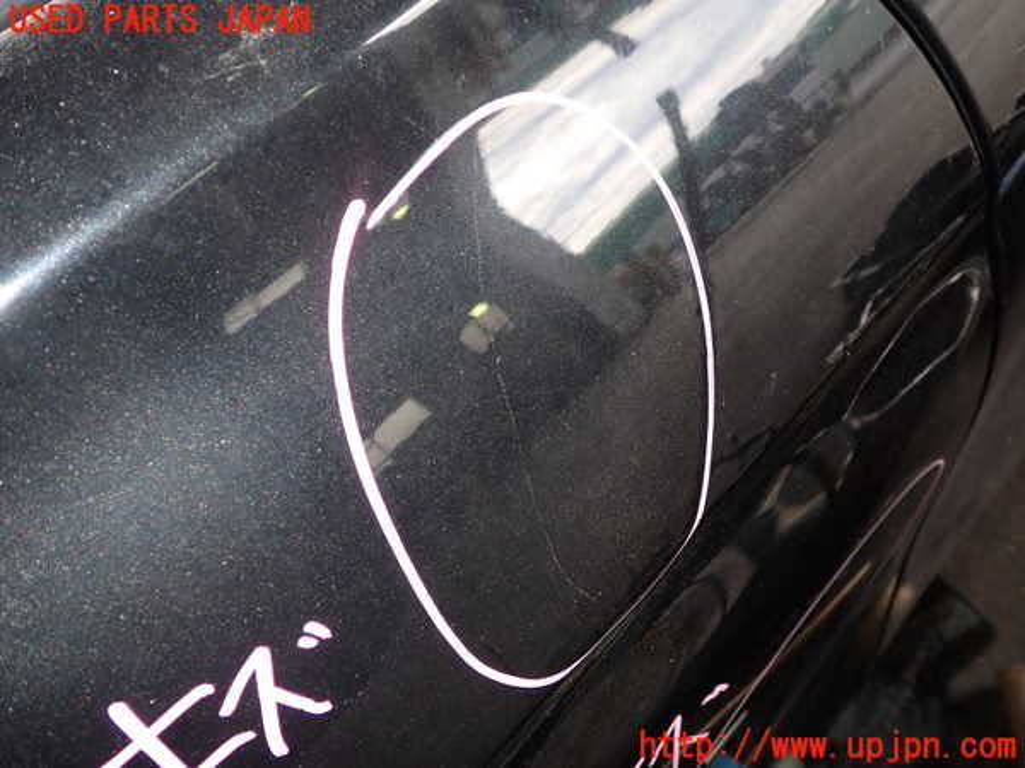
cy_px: 384
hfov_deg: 60.0
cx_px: 512
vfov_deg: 46.8
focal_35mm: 30
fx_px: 888
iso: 160
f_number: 6.3
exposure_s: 1/30
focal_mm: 5.4
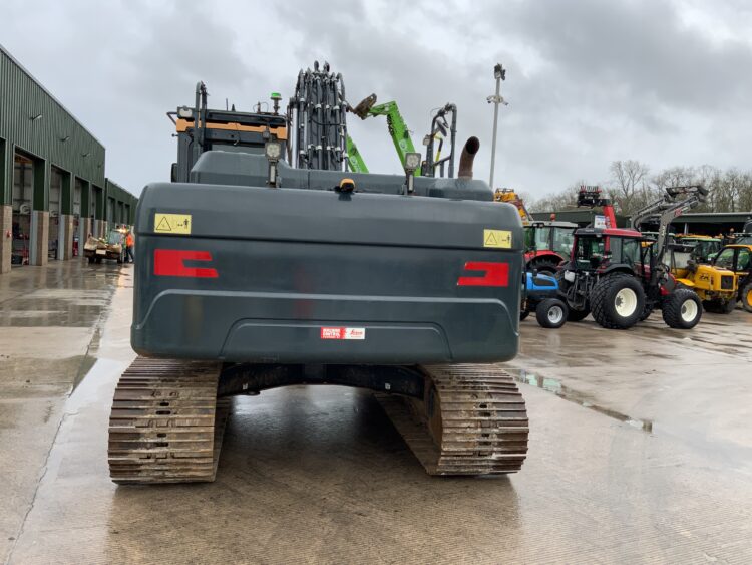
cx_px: 376
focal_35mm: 29
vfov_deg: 48.3
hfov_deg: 61.6
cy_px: 282
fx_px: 630
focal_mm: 3
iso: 16
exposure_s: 1/362
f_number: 1.8
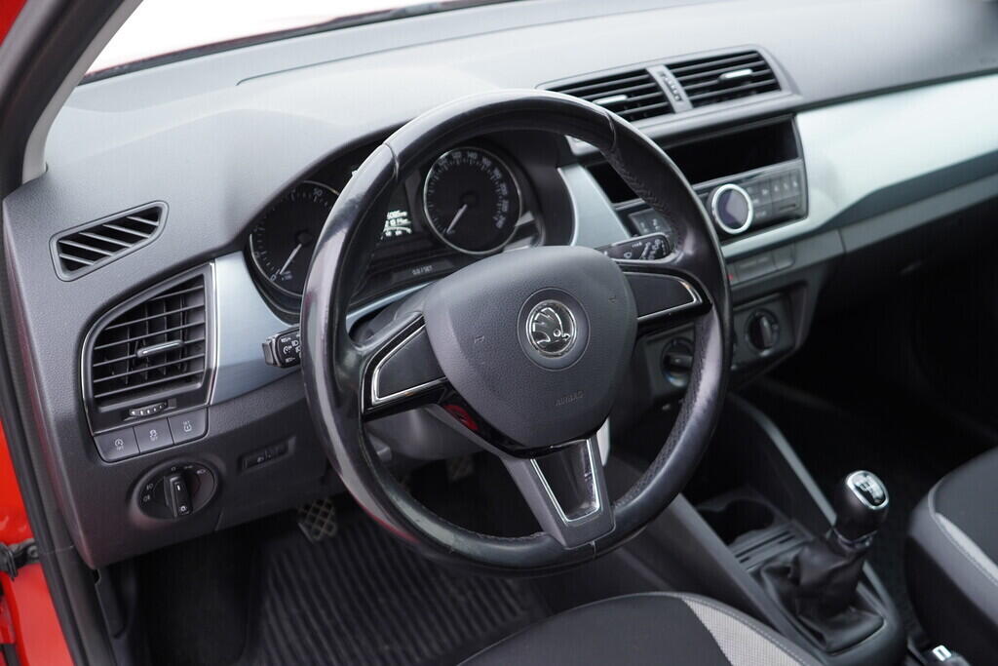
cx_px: 499
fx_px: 998
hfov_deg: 53.1
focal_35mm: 36
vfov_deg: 36.9
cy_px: 333
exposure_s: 1/40
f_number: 2.8
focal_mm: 24
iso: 200
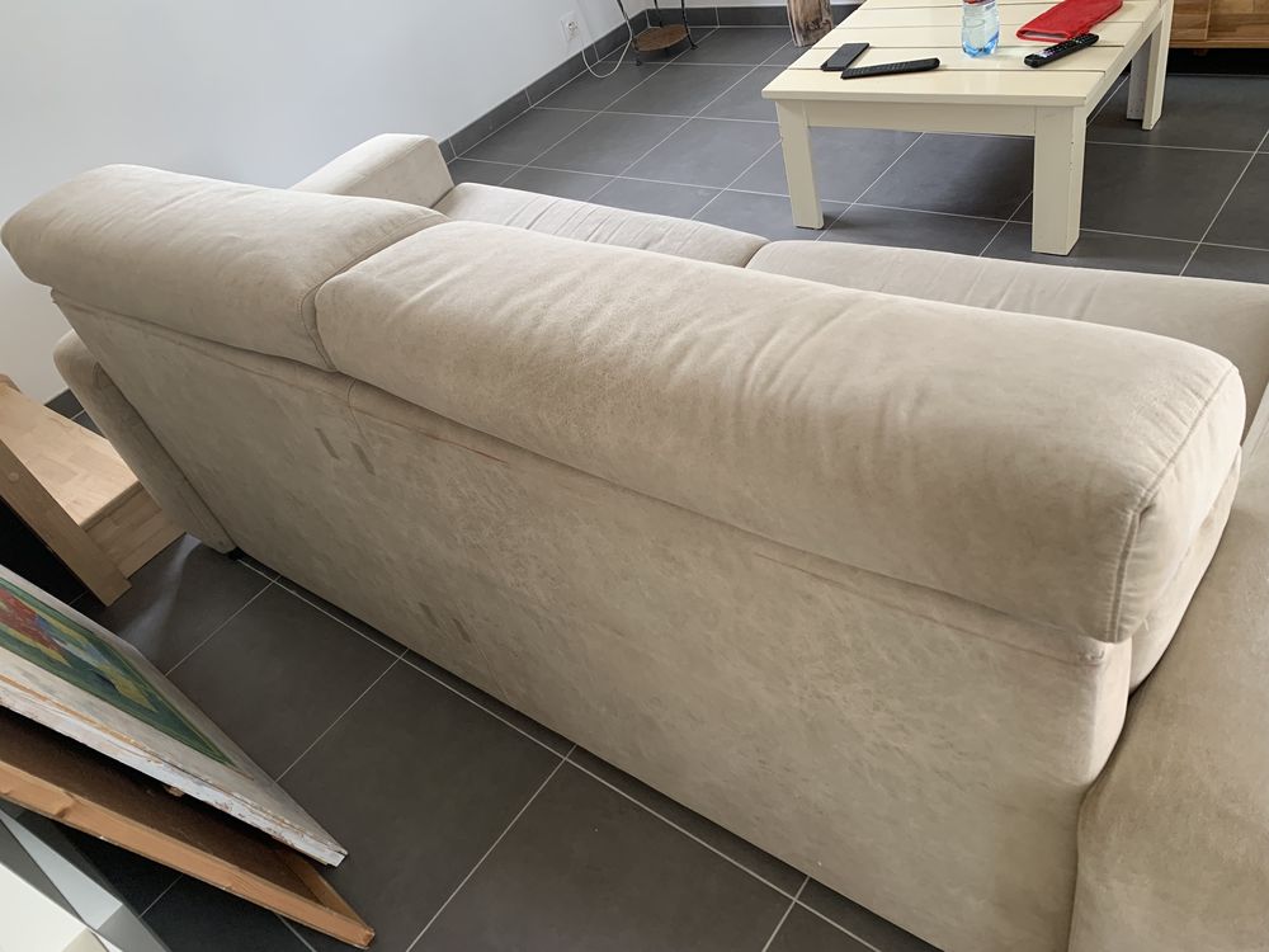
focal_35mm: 26
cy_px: 476
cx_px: 634
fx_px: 953
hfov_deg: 67.3
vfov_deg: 53.1
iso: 100
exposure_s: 1/64
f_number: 1.8
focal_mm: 4.25
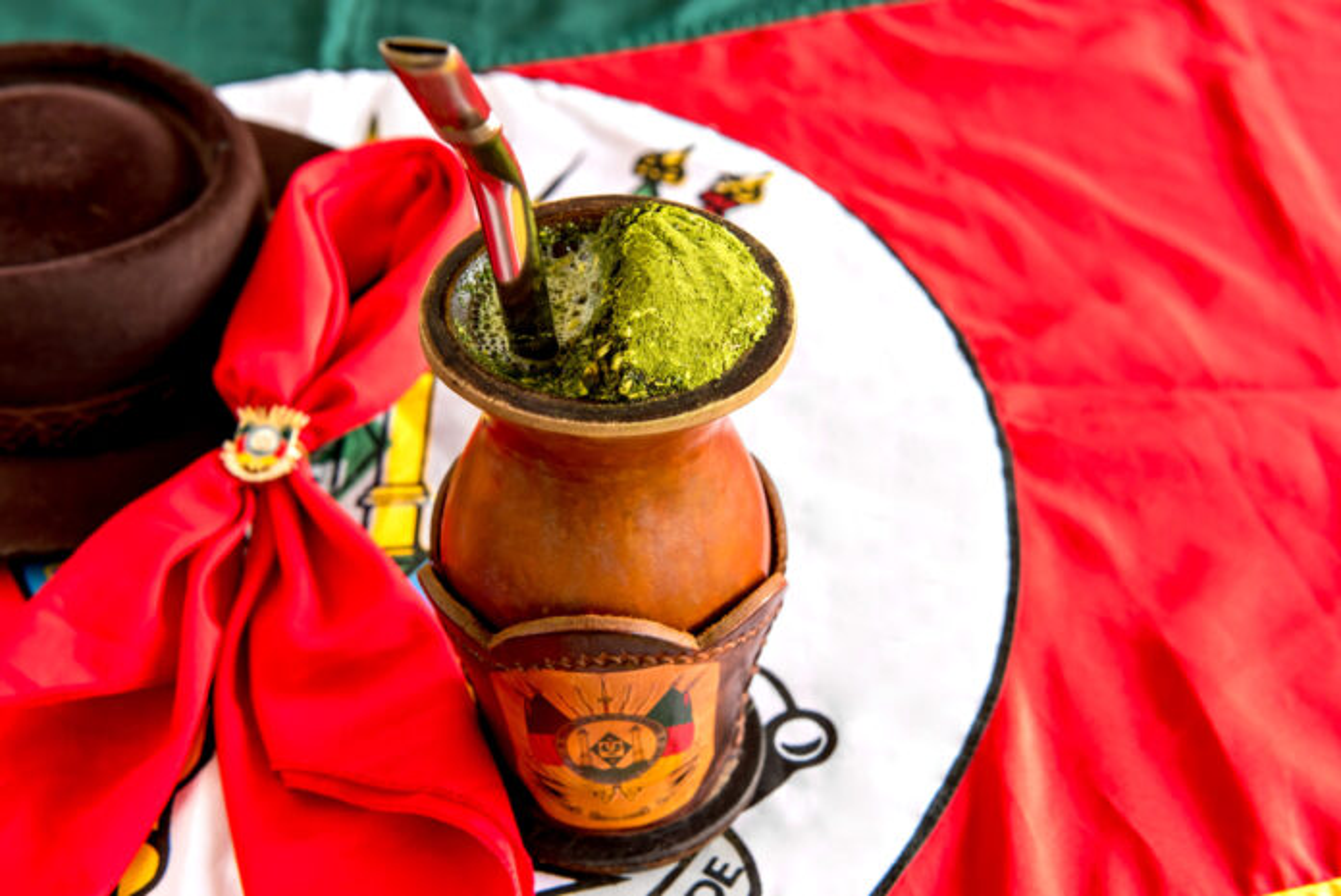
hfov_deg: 41.1
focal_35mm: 48
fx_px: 1789
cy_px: 448
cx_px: 670
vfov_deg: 28.1
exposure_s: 1/8
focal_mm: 48
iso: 250
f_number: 7.1
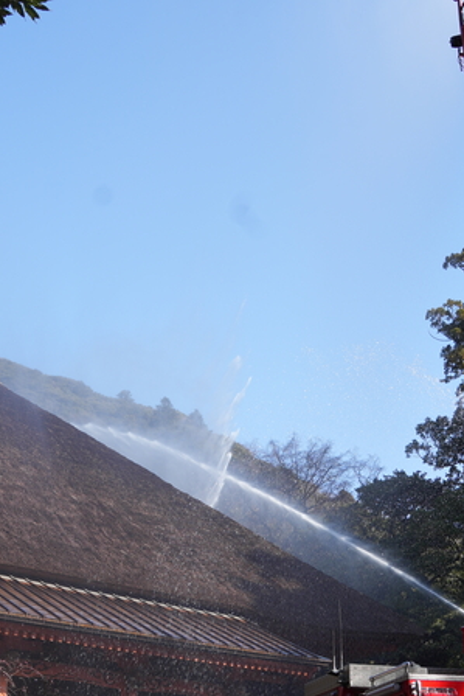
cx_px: 192
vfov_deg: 33.3
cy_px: 398
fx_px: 1159
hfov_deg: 22.6
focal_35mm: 60
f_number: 6.3
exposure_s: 1/160
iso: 100
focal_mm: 28
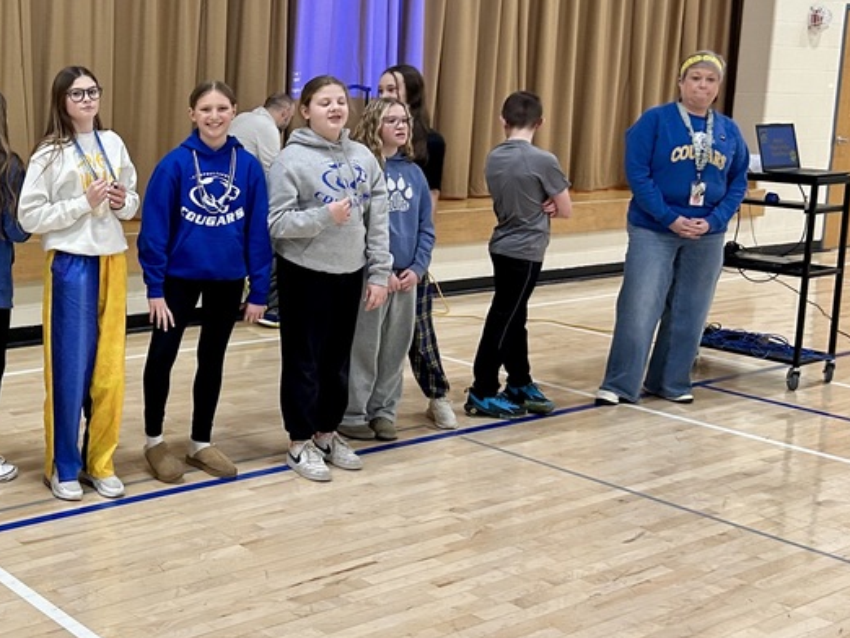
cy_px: 259
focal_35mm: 51
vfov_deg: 28.5
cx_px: 54
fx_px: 1253
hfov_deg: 34.9
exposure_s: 1/60
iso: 160
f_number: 1.5
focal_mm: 5.7
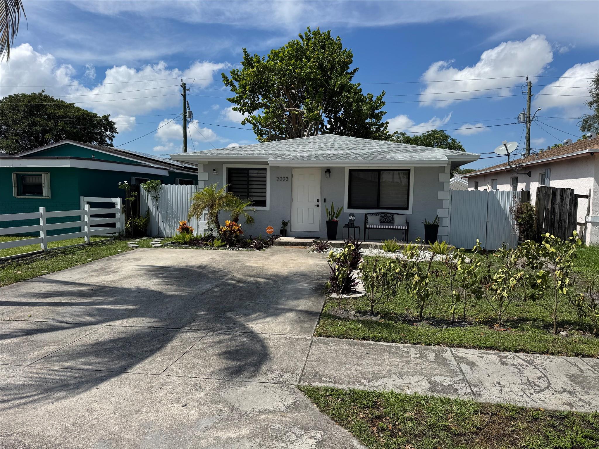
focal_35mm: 24
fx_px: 415
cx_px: 300
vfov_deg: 56.8
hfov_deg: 71.6
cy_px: 224
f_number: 1.78
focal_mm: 6.76
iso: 80
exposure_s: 1/7092
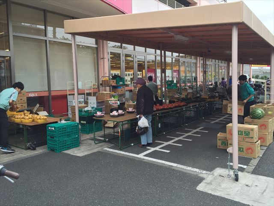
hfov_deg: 61.7
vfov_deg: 48.2
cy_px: 103
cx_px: 137
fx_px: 230
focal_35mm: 29
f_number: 2.2
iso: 32
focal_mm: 4.15
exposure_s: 1/120
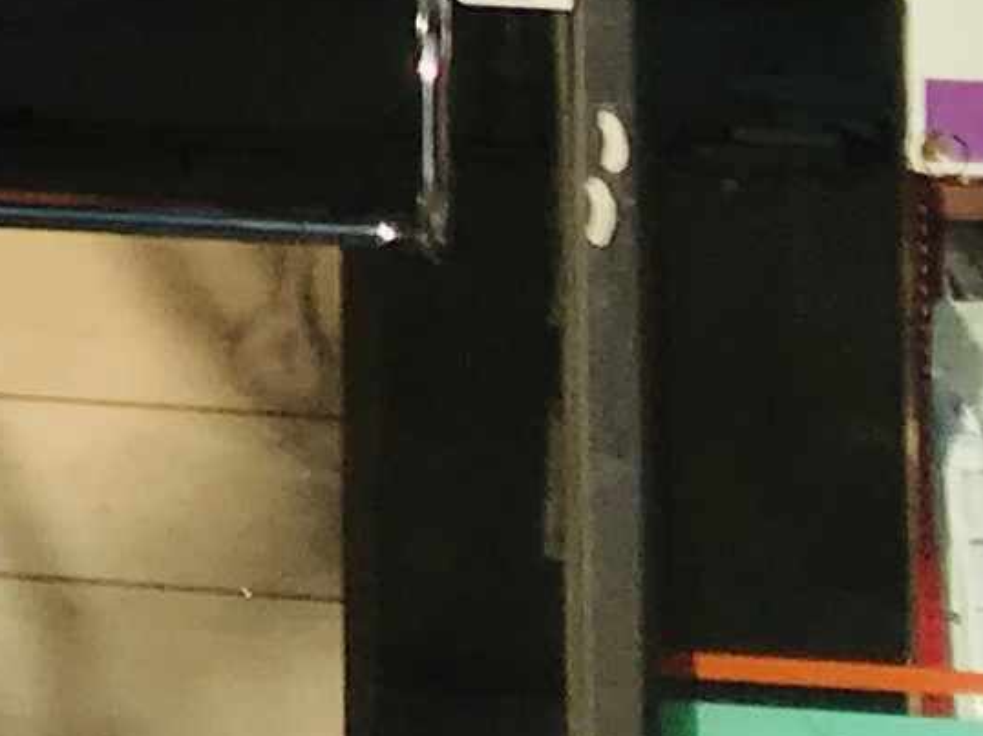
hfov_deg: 8.9
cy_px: -875
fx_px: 5961
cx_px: -1005
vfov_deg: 6.8
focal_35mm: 210
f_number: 1.8
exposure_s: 1/3546
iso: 20
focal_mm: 3.99
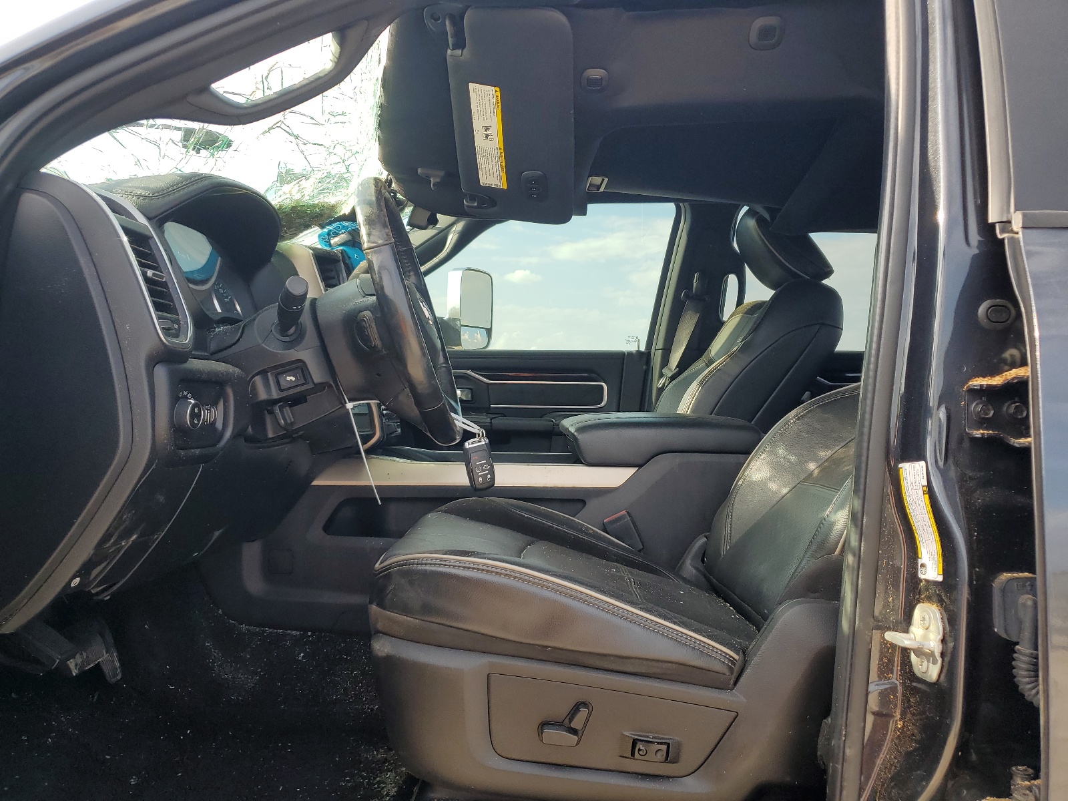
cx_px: 534
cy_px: 400
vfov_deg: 53.1
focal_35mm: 26
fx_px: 802
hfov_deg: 67.3
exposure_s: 1/625
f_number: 1.5
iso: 50
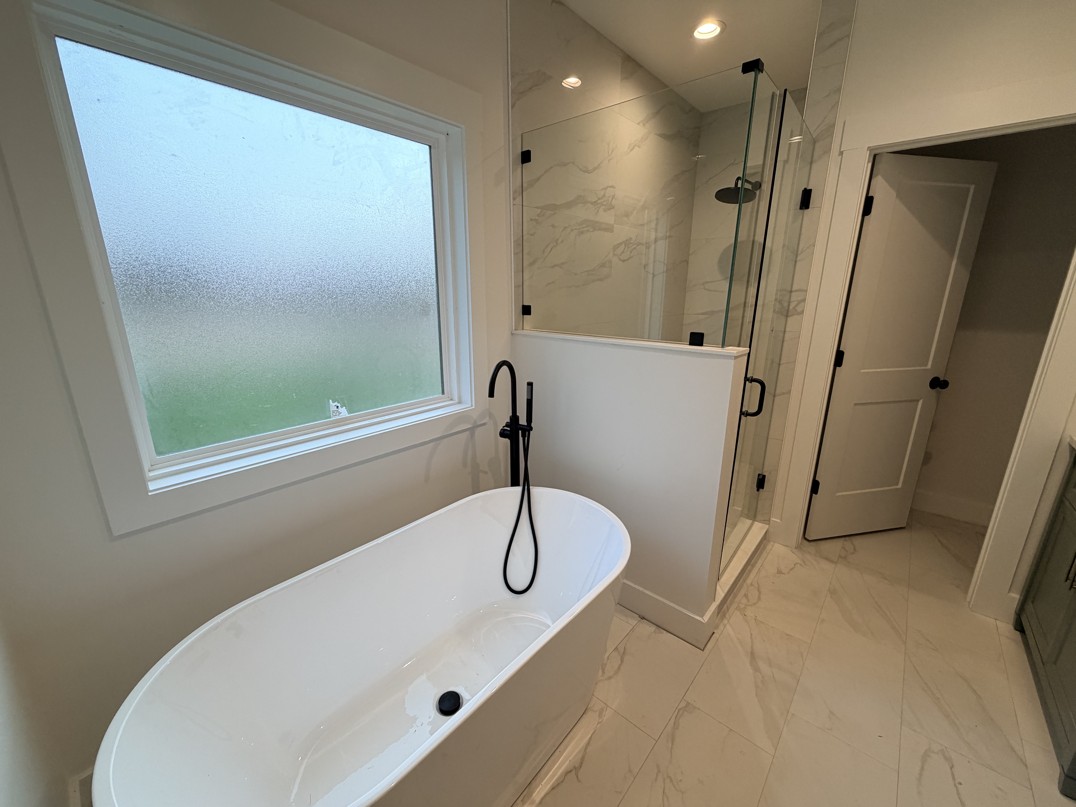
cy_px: 404
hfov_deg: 102.1
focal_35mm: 14
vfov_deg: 85.7
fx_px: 435
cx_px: 538
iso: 125
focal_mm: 2.22
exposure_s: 1/120
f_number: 2.2
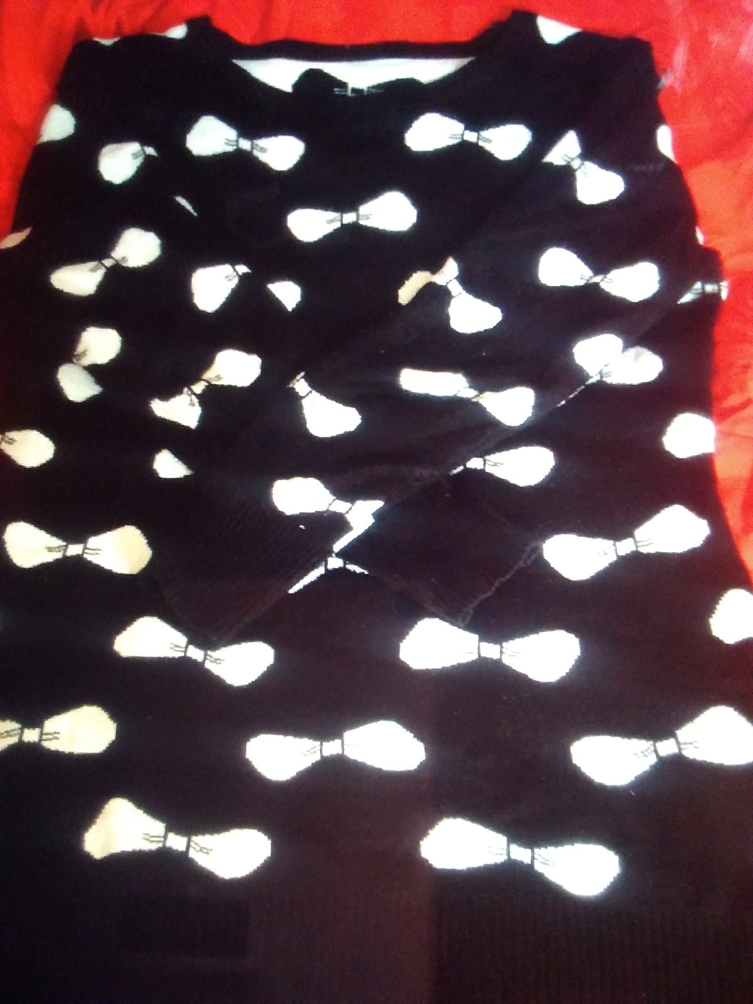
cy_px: 502
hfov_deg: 48.2
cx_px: 376
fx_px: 841
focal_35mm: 29
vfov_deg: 61.7
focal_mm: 2.39
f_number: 2.4
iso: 682
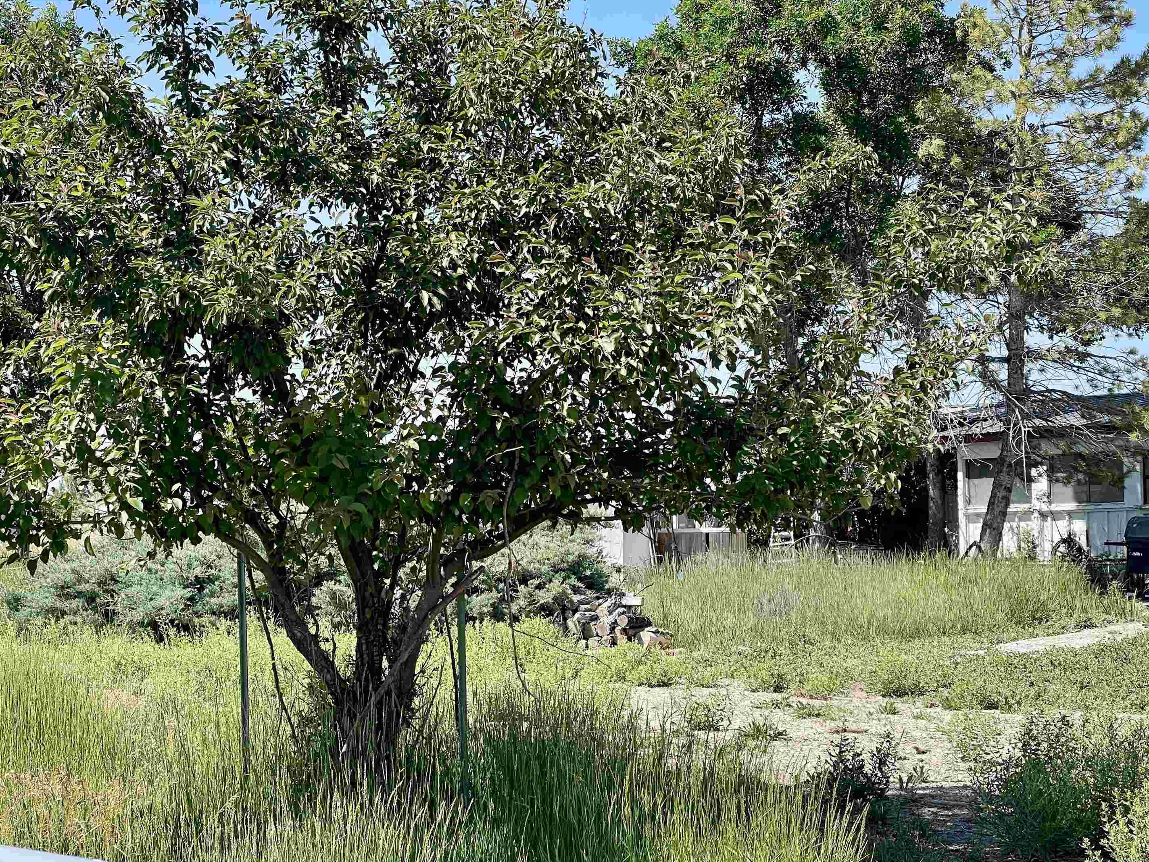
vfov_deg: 21.3
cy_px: 437
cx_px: 536
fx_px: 2290
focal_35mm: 69
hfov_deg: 28.2
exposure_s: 1/573
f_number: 2.2
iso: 20
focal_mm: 7.5
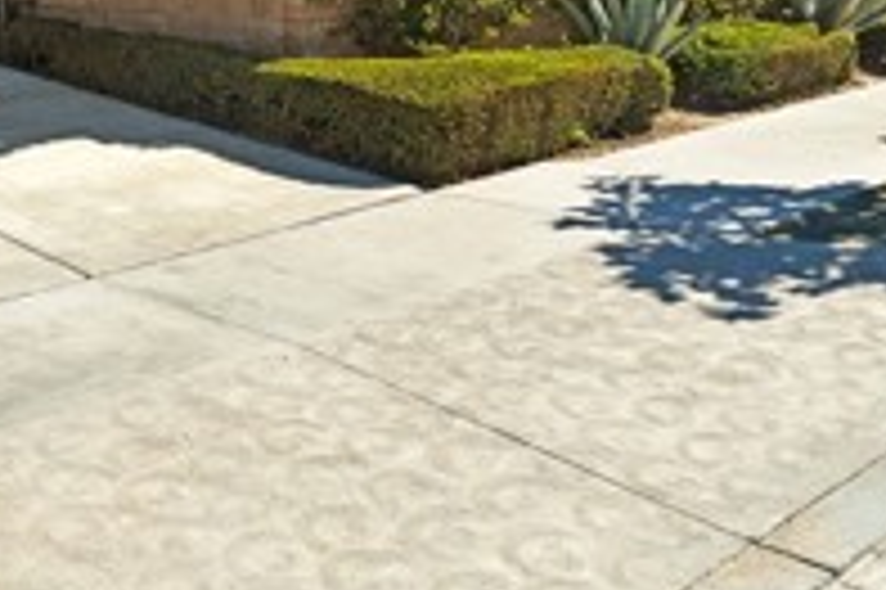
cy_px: -160
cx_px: 49
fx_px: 1279
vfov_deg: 23.2
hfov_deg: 35.4
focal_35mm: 52
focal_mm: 16
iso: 1000
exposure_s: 1/400
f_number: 8
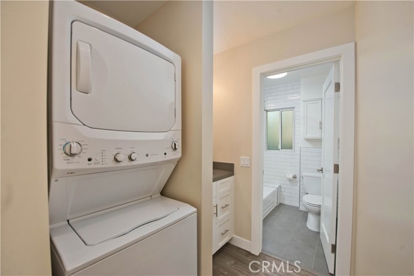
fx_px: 161
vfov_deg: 81.2
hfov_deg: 104.2
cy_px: 138
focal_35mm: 14
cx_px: 207
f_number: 5.6
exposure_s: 1/200
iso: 400
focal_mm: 14
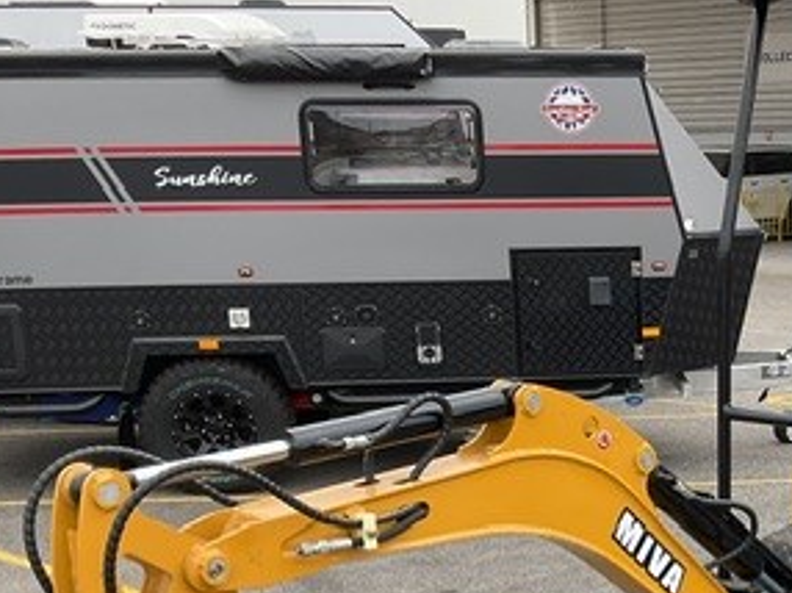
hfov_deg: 28.6
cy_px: 526
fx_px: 1486
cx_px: 717
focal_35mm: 65
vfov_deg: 22.1
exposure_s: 1/338
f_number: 1.8
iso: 16
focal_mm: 3
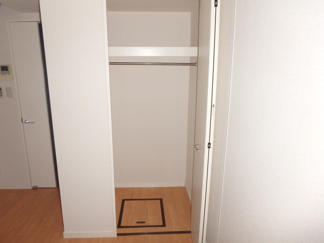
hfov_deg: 76.4
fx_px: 206
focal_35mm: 22
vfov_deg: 61.1
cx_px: 156
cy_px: 121
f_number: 3.5
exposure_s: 1/30
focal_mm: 3.7
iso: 400
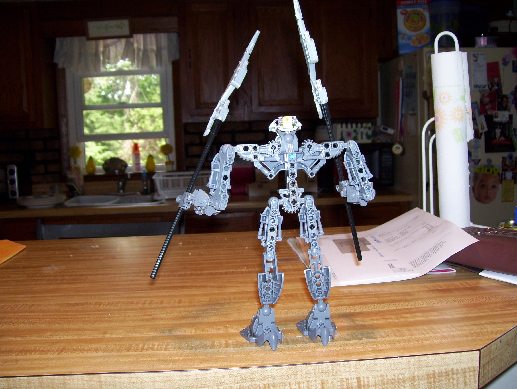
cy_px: 194
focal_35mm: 36
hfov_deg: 51.3
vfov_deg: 39.7
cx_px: 258
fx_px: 538
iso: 80
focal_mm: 6
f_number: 2.7
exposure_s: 1/60
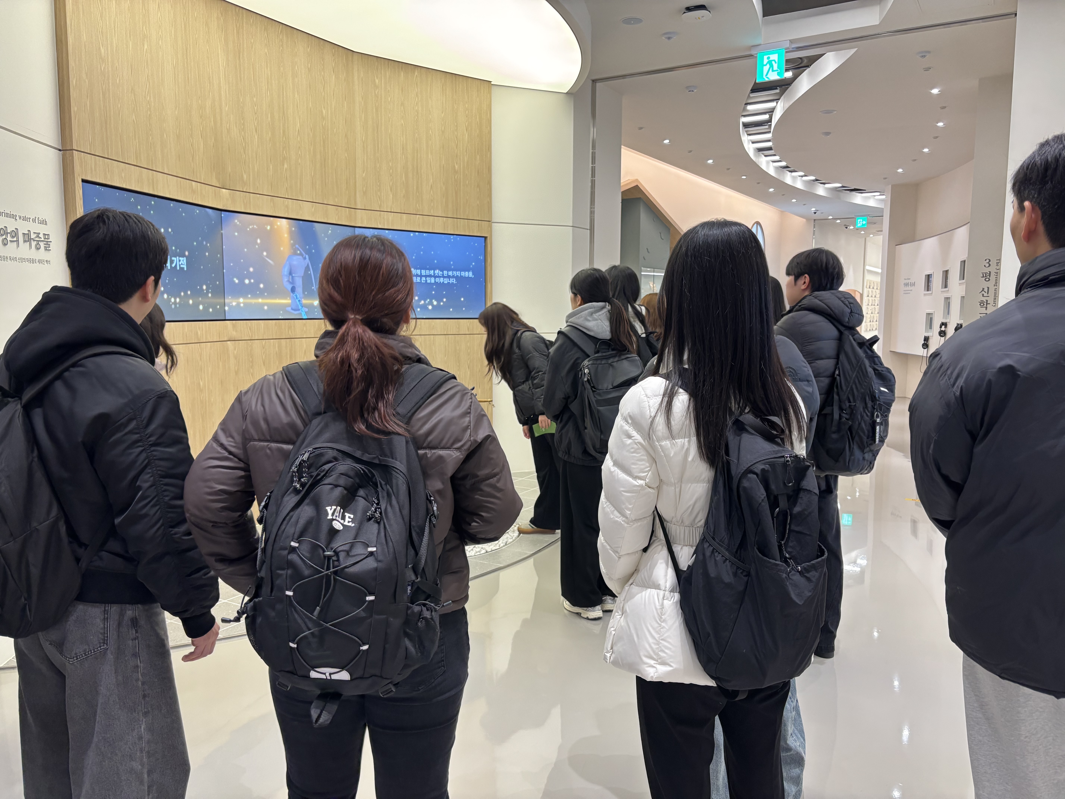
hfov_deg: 67.3
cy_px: 400
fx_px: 800
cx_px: 532
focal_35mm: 26
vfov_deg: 53.1
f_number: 1.6
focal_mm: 5.96
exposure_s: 1/60
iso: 160
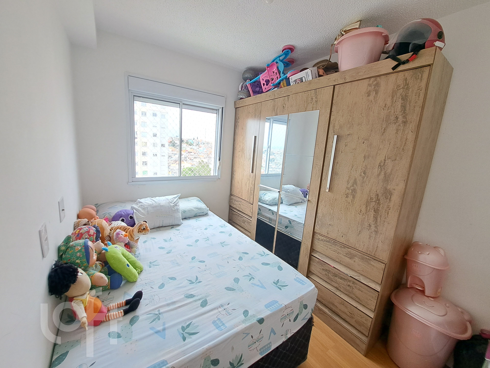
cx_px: 245
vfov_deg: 89.9
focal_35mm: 13
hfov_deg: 106.2
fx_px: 184
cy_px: 184
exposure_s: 1/120
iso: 50
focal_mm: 1.74
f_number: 2.2
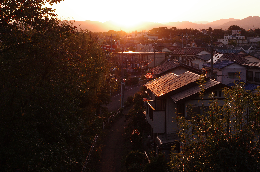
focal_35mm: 60
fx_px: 432
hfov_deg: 33.5
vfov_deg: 22.5
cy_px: 86
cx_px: 130
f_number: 8
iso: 400
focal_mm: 40
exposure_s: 1/200
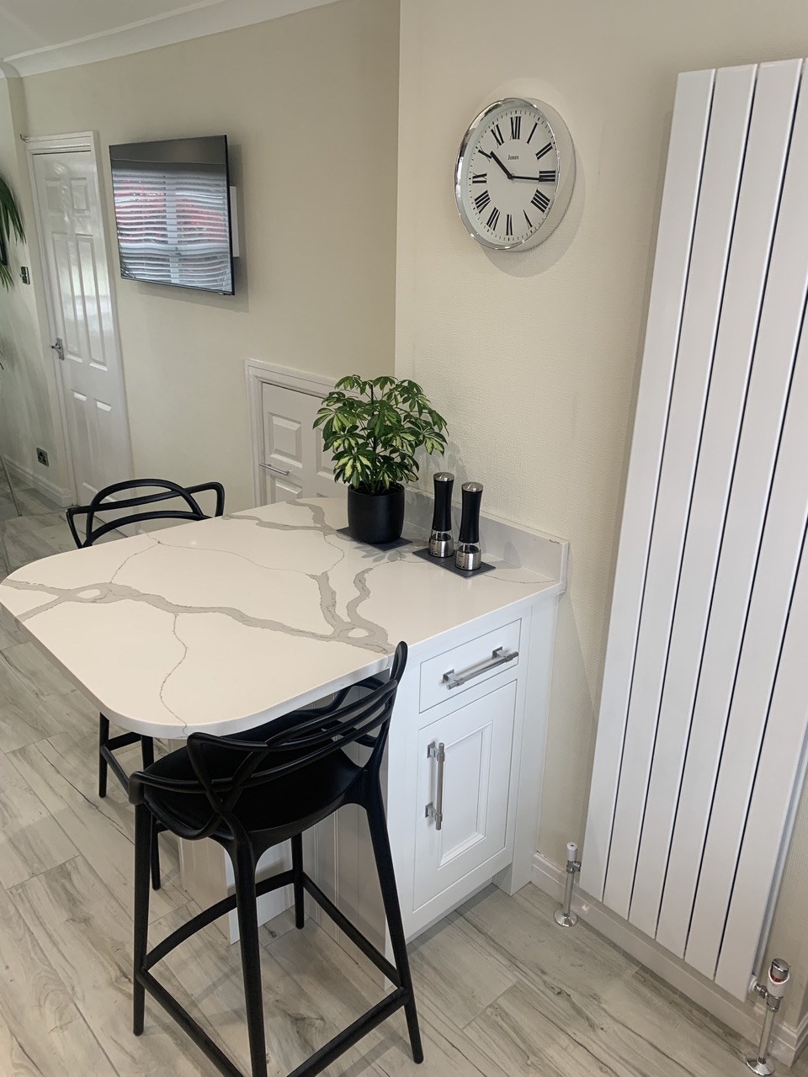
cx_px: 404
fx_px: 809
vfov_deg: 67.3
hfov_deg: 53.1
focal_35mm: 26
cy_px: 538
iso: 80
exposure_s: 1/121
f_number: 1.8
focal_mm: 4.25
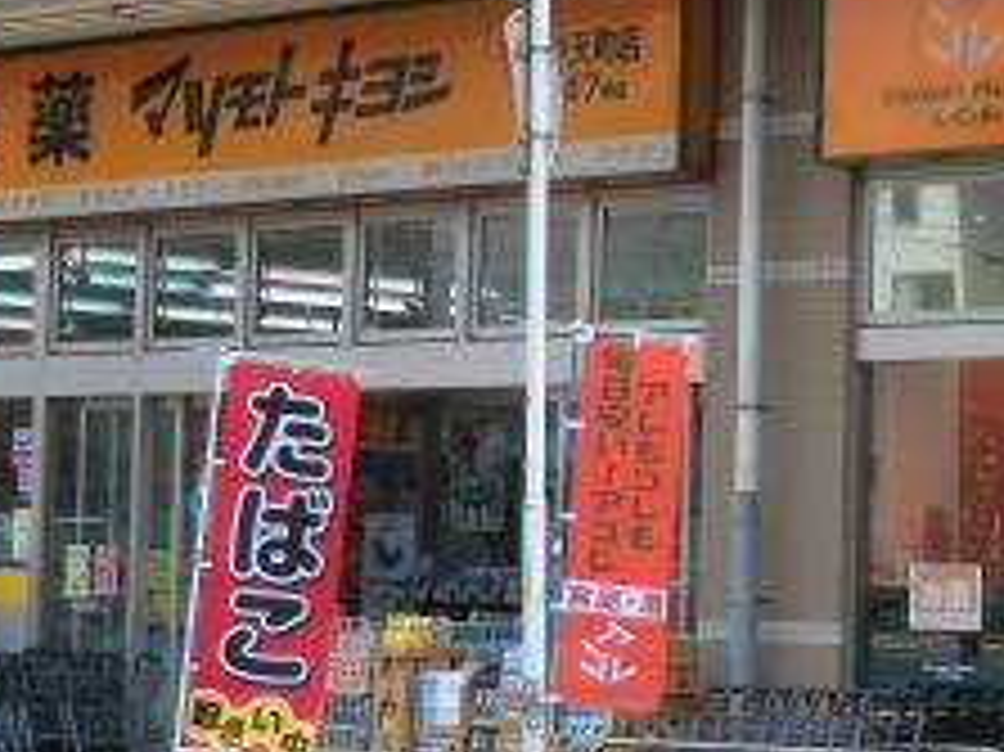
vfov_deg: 12.9
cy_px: 360
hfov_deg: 16.7
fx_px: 3334
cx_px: 1013
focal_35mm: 115
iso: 80
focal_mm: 7.1
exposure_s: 1/500
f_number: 3.8
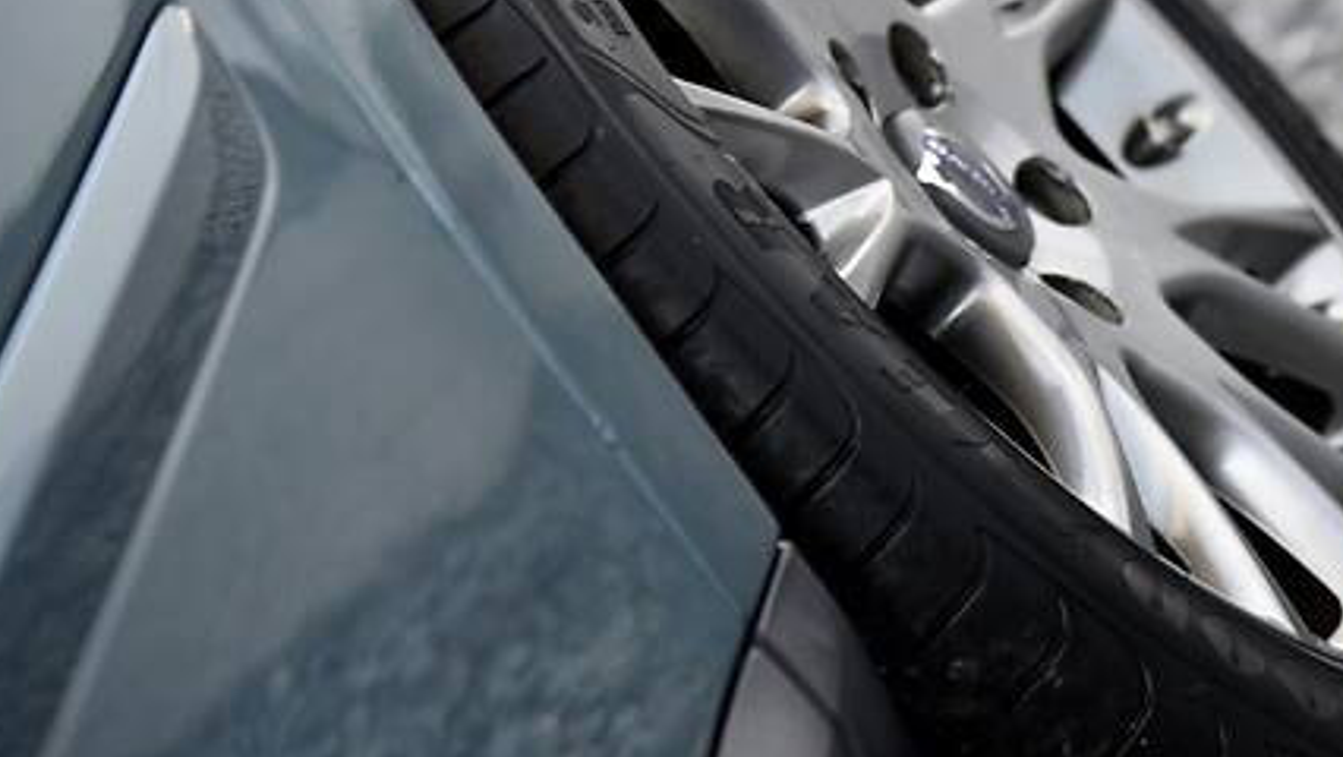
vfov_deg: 5.1
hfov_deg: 9.1
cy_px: 115
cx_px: 1239
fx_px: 8407
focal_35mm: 236
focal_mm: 120
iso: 400
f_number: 4
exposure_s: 1/250
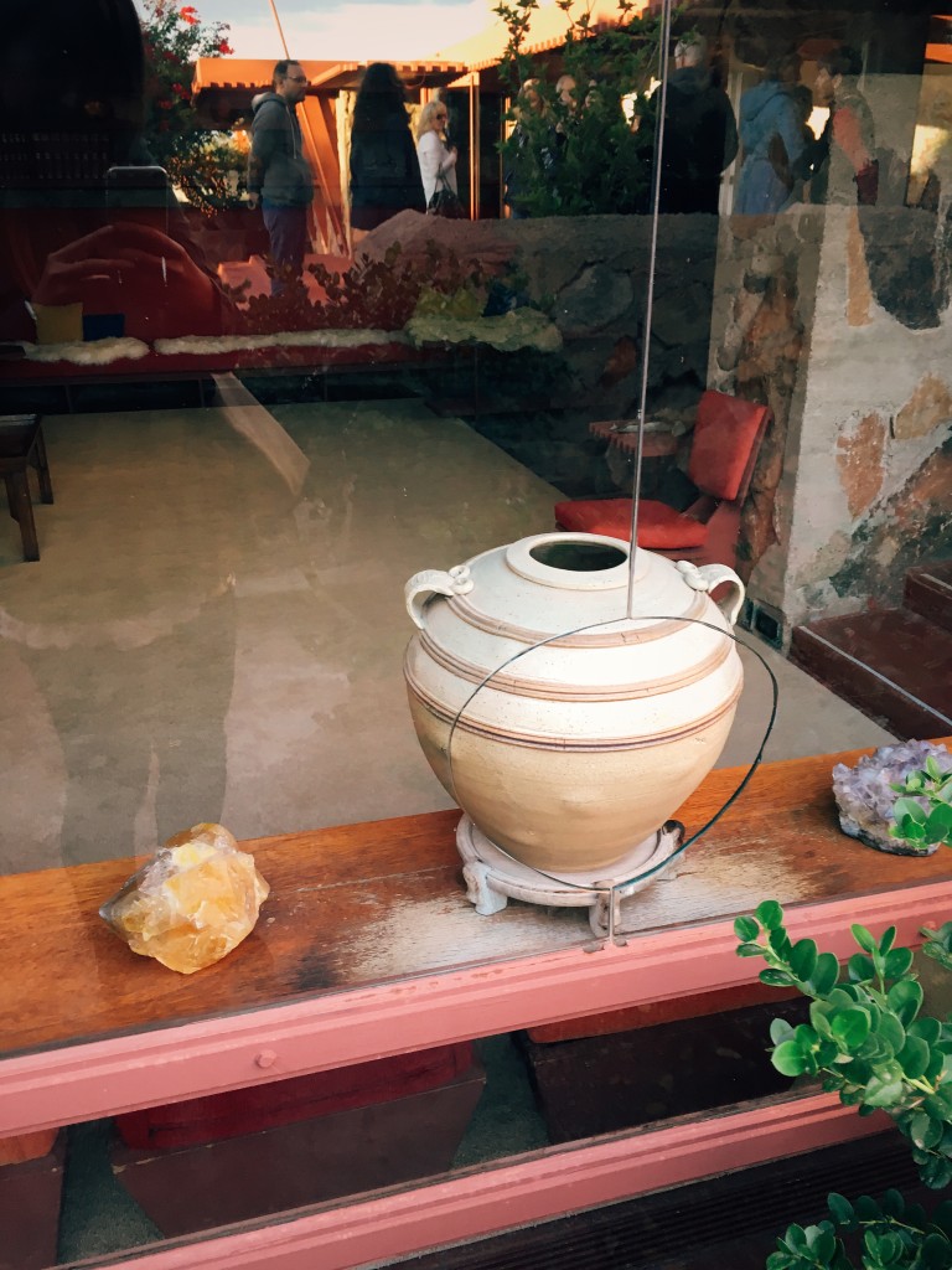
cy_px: 635
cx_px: 476
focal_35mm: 29
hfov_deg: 48.2
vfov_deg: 61.7
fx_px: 1063
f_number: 2.2
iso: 64
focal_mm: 4.15
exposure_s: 1/30
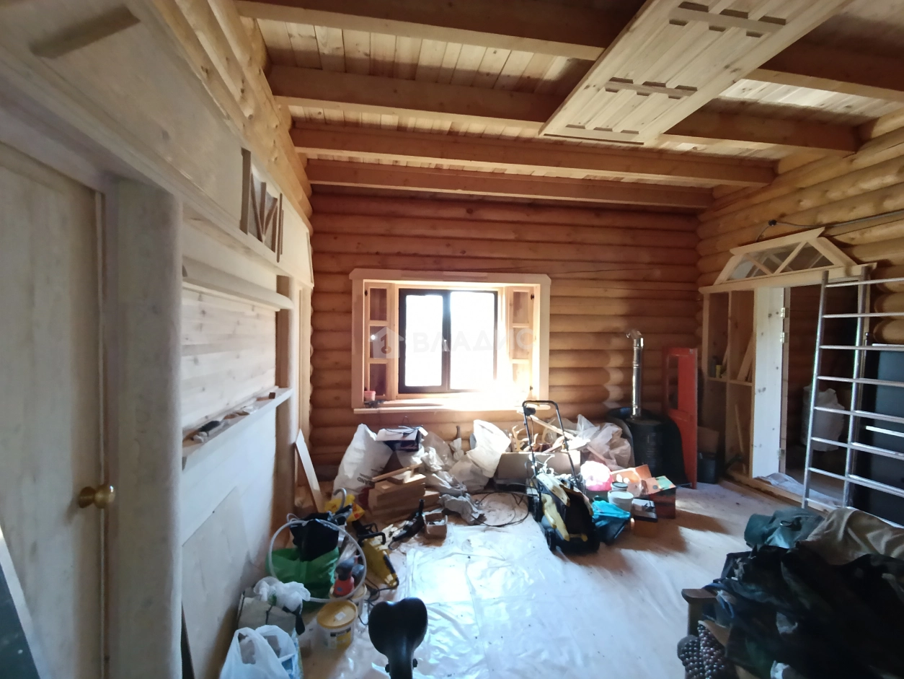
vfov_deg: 78.1
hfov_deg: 94.5
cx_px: 452
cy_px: 340
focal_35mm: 16
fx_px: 418
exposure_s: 1/33.3
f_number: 2.2
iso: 500
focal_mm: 1.65
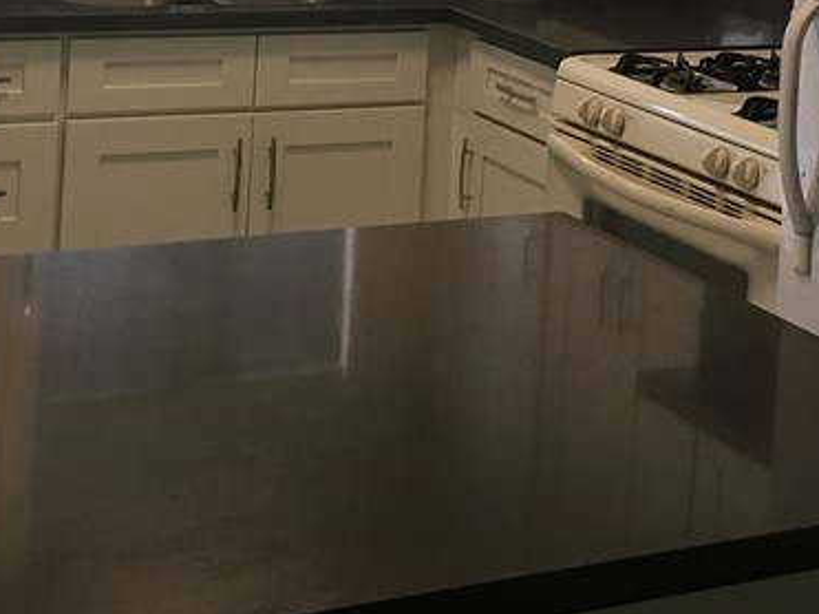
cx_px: 360
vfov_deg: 17.2
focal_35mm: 80
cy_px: -212
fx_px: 1892
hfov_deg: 24.4
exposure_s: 1/15
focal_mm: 4.15
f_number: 2.2
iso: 32
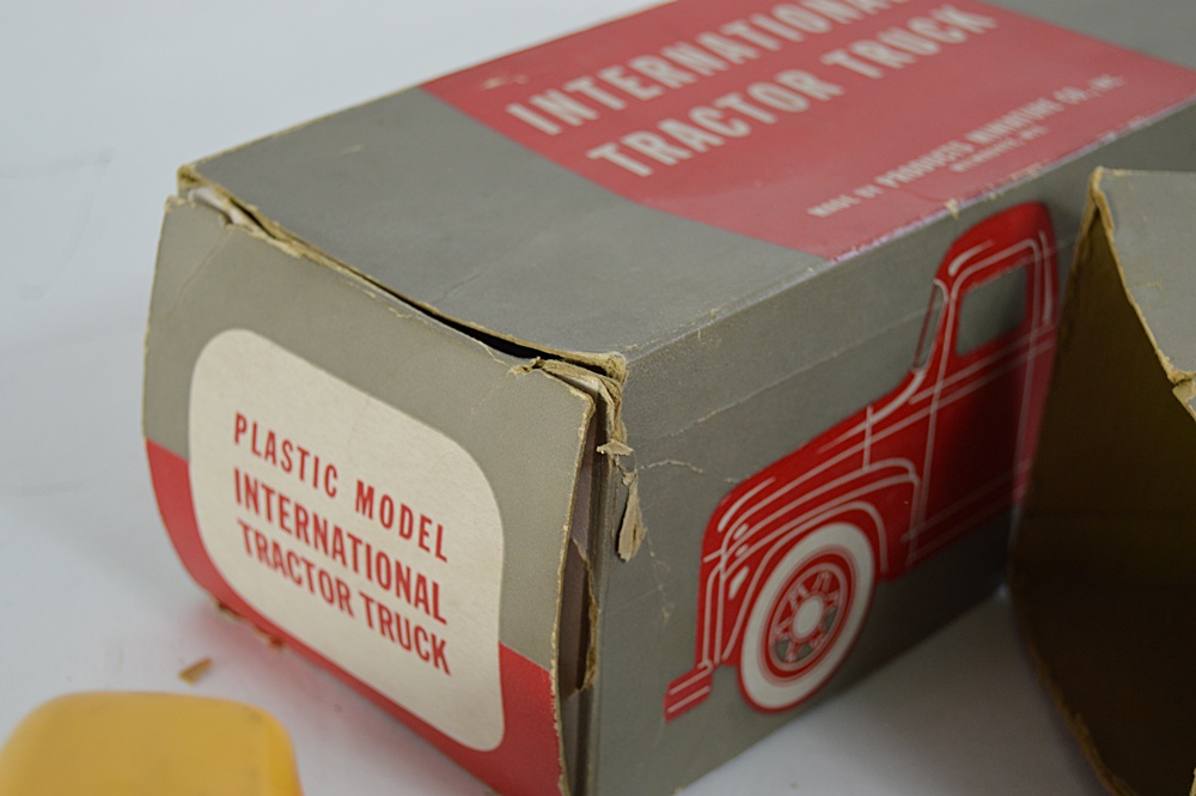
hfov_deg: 29.3
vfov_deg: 19.7
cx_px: 598
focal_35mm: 69
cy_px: 398
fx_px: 2290
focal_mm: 46
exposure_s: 1/60
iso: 450
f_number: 5.3
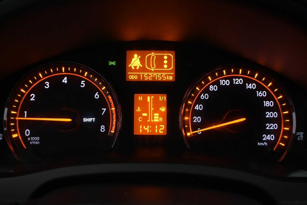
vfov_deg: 36.2
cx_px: 154
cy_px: 102
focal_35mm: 37
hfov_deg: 52.2
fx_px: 313
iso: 2500
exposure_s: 1/80
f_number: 4.2
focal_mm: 24.5
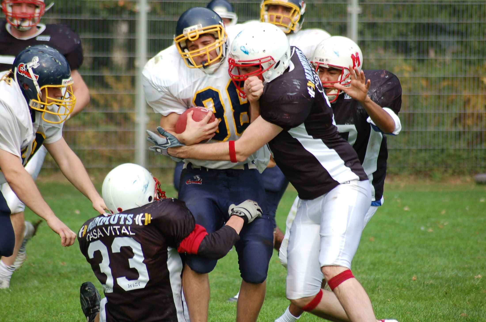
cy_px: 161
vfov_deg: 4.1
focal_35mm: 330
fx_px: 4447
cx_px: 243
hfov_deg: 6.3
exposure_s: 1/640
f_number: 5.3
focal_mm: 220
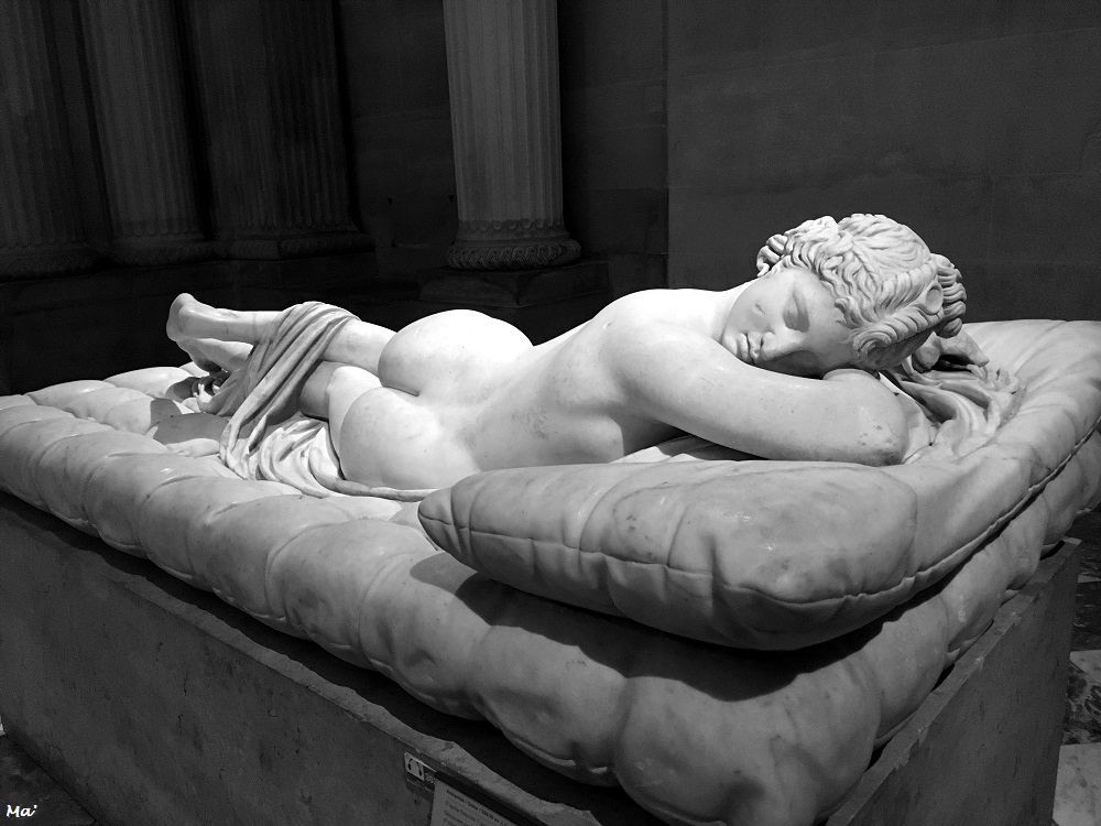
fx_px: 922
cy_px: 413
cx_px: 550
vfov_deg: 48.2
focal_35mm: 29
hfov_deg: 61.7
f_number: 2.2
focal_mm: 4.15
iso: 200
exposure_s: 1/17
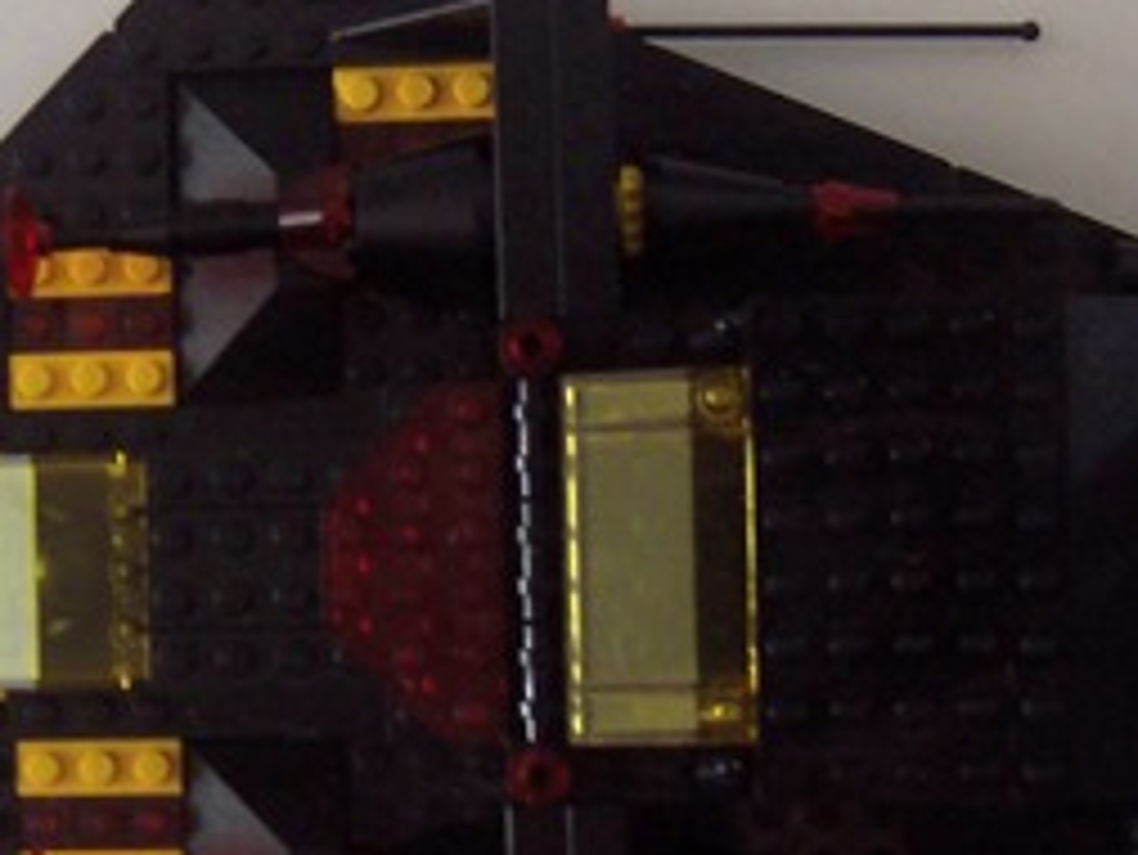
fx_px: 2993
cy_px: 608
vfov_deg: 16.2
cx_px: 423
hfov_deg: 21.5
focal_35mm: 91
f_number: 2.8
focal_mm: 5.6
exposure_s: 1/30
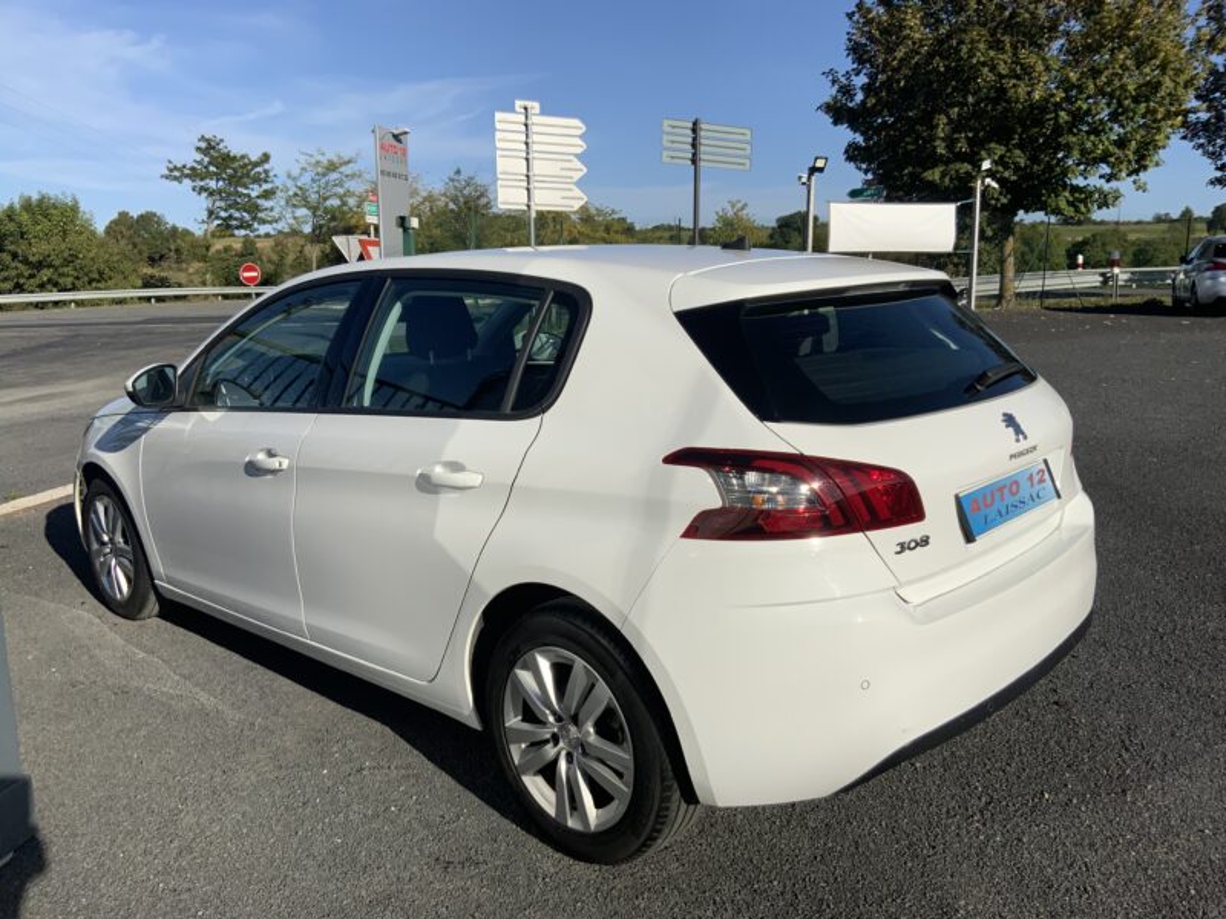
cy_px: 460
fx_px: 1027
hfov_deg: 61.7
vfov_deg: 48.2
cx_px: 613
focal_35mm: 29
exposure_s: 1/4785
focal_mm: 3
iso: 20
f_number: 1.8
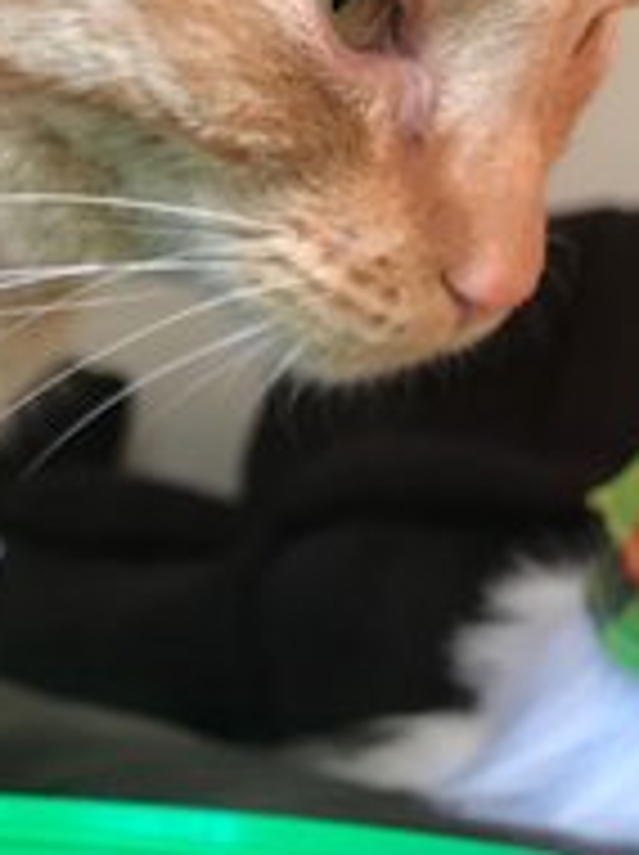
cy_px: 702
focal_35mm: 59
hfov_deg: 24.6
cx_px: 216
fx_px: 1455
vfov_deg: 31.8
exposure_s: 1/33
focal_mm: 3.99
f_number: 1.8
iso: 25
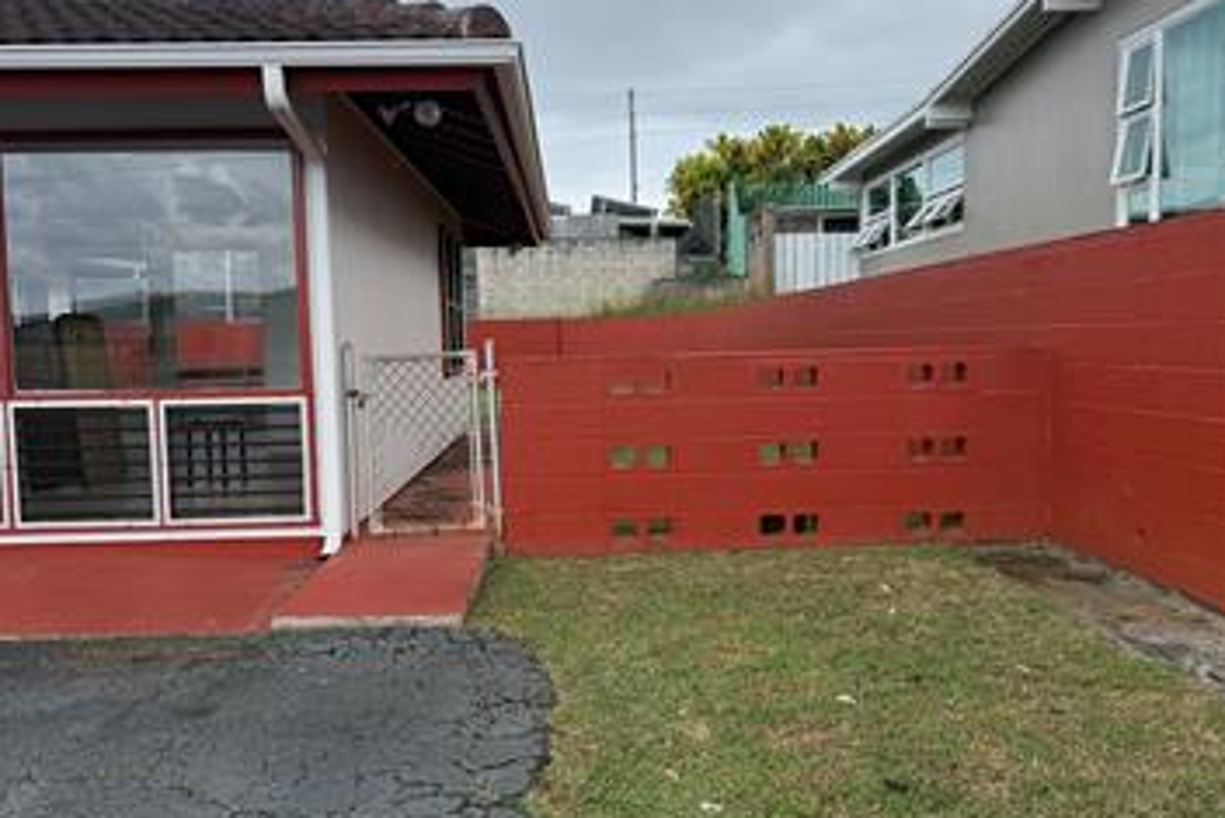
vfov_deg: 38.9
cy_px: 446
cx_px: 619
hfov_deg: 55.8
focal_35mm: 34
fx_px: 1157
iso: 100
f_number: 1.78
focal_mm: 6.76
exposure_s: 1/2000
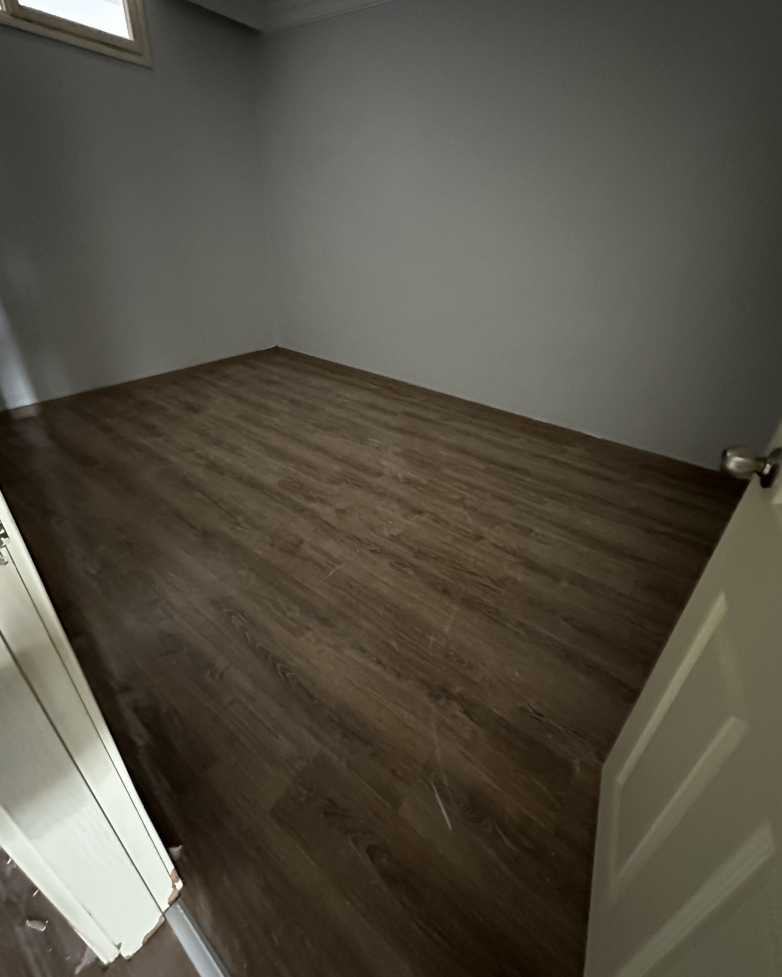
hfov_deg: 84.0
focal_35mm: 15
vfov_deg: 96.5
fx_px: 434
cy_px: 445
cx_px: 391
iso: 1600
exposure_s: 1/30
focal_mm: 2.22
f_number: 2.2
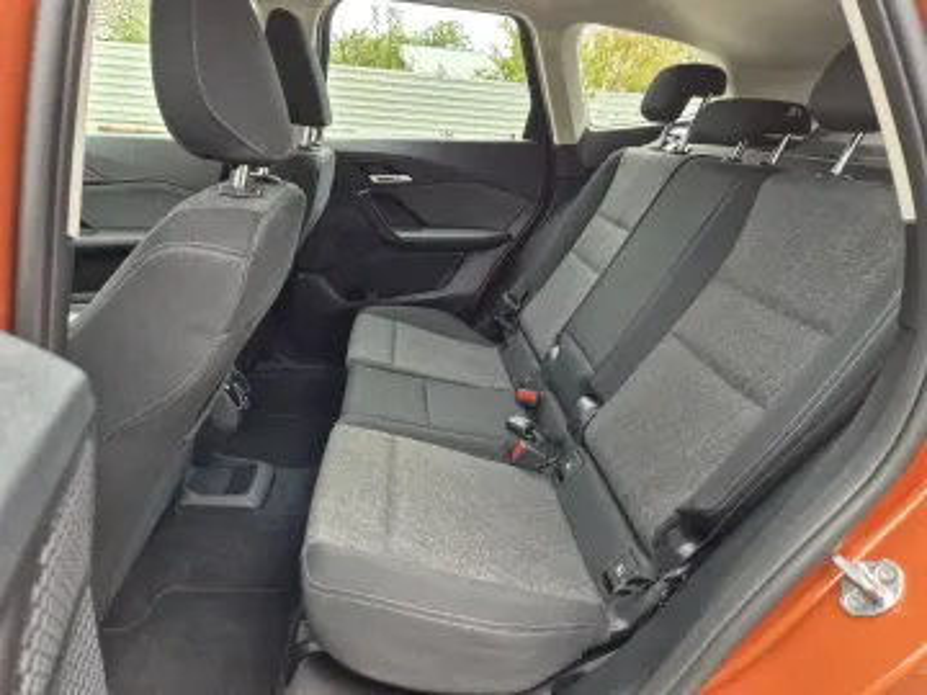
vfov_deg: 58.9
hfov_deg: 73.9
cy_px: 348
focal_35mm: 23
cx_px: 464
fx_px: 616
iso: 100
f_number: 1.8
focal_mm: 5.4
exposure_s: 1/180
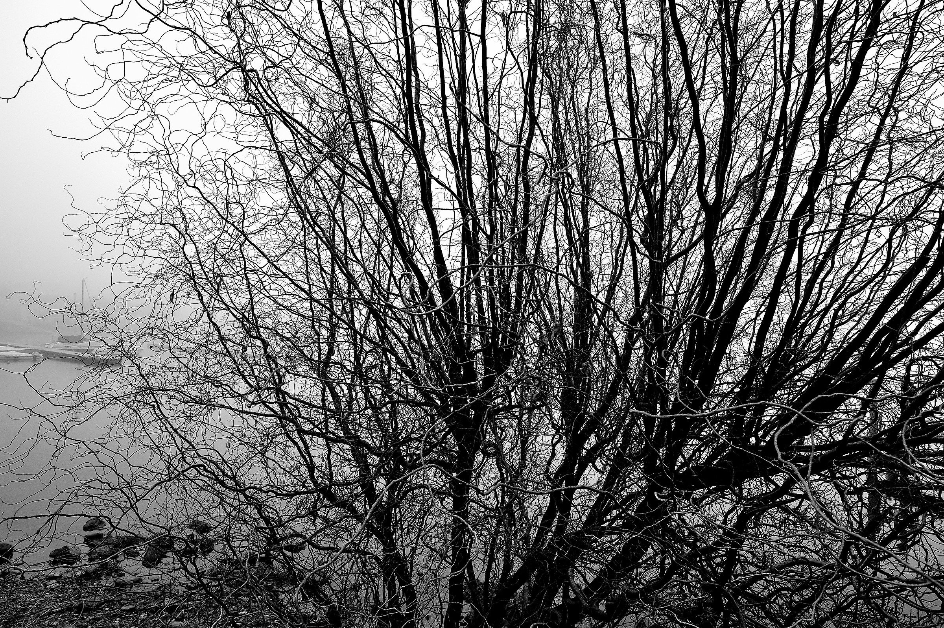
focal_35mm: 20
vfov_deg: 61.8
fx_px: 524
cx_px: 472
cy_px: 314
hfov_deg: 84.0
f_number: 16
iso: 400
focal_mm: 20
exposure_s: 1/80
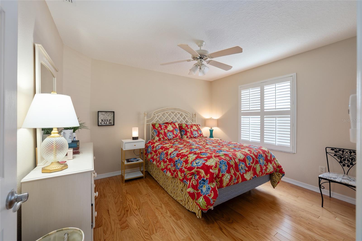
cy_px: 120
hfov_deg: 104.3
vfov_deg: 81.2
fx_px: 141
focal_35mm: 14
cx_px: 181
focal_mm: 14
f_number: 7.1
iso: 100
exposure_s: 1/3
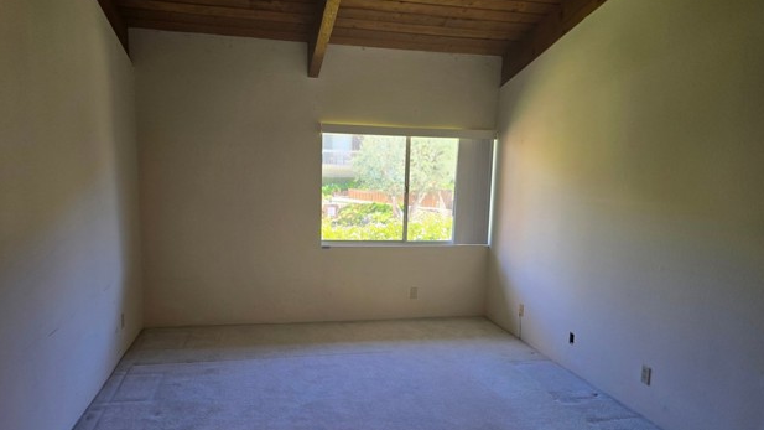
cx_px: 373
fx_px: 527
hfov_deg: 71.9
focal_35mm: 26
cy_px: 240
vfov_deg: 44.3
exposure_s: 1/120
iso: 80
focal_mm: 6.3
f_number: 1.7
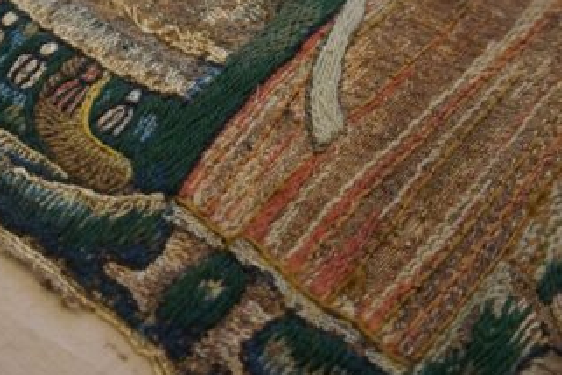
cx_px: 219
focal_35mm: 56
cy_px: 34
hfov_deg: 35.5
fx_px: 874
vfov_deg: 23.5
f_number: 4
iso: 1250
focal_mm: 20
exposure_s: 1/60
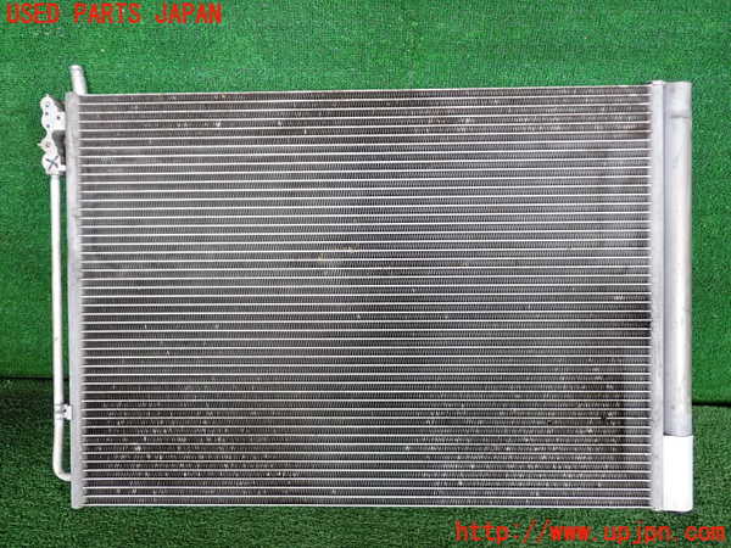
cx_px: 366
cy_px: 274
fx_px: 591
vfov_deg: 49.7
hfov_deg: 63.4
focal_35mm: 28
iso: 250
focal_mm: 5.05
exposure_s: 1/125
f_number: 2.2
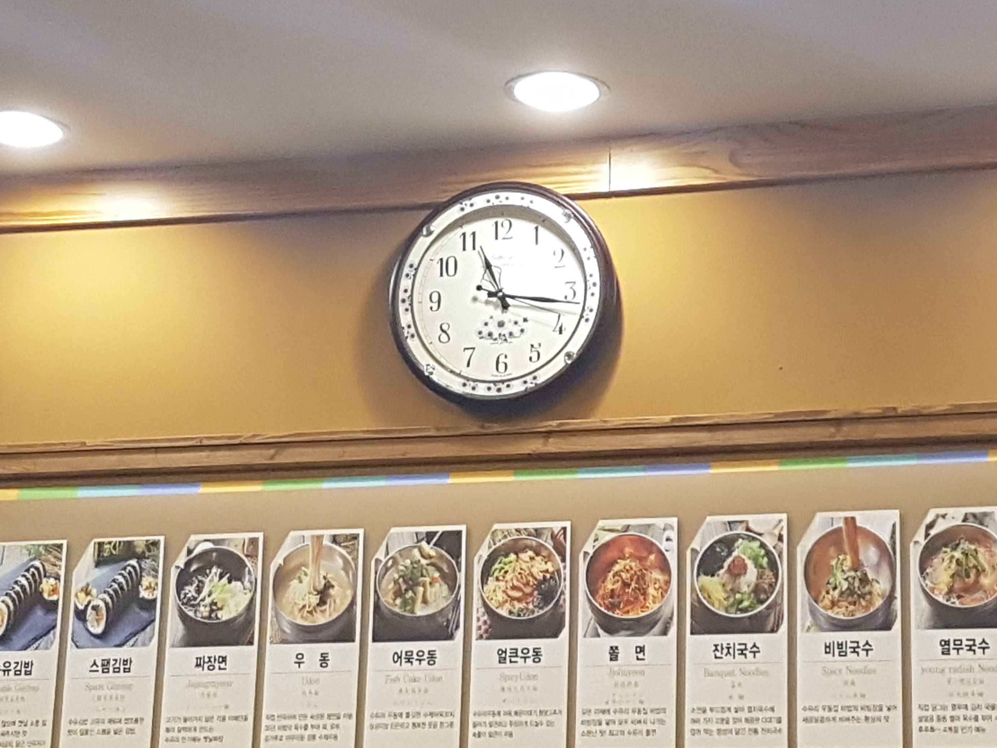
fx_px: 1094
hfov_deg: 48.6
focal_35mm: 38
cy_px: 368
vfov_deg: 37.7
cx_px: 610
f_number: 1.7
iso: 200
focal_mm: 4.2
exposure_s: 1/60
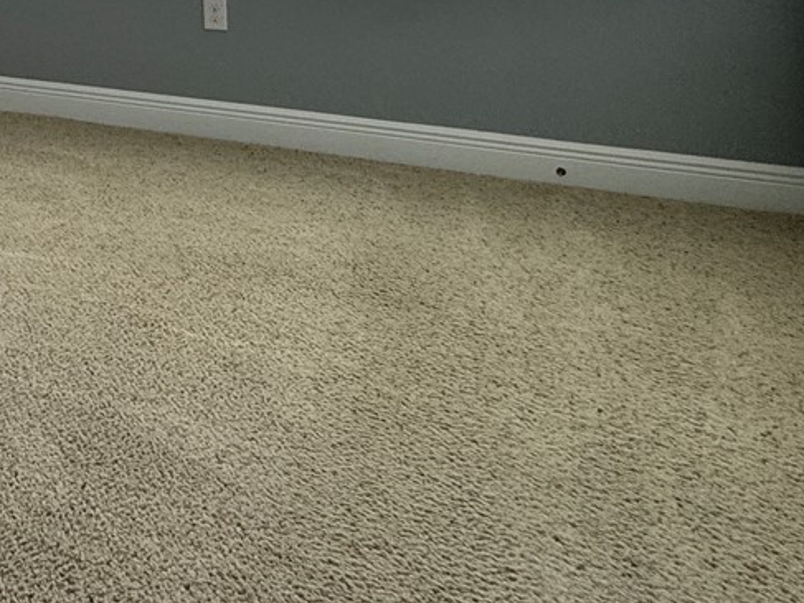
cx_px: -79
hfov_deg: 35.3
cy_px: -165
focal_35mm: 46
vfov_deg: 26.9
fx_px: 1068
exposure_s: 1/99
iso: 64
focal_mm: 2.22
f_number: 2.2
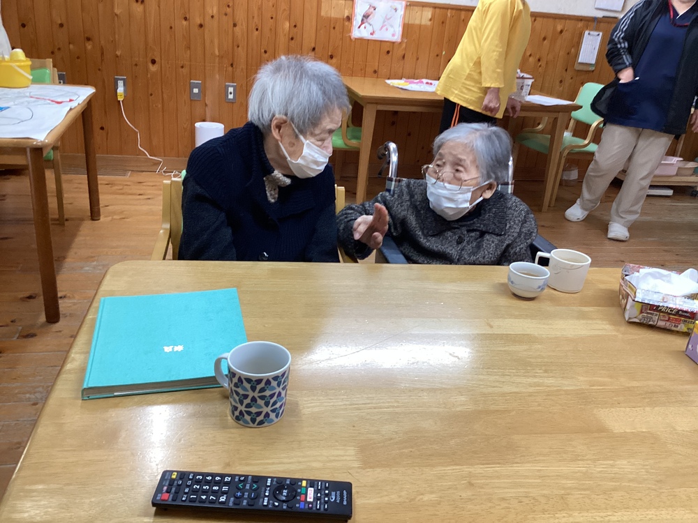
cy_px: 262
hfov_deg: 58.4
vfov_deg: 45.4
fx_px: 625
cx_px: 349
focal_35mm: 31
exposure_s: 1/60
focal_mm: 3.3
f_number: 2.4
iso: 160
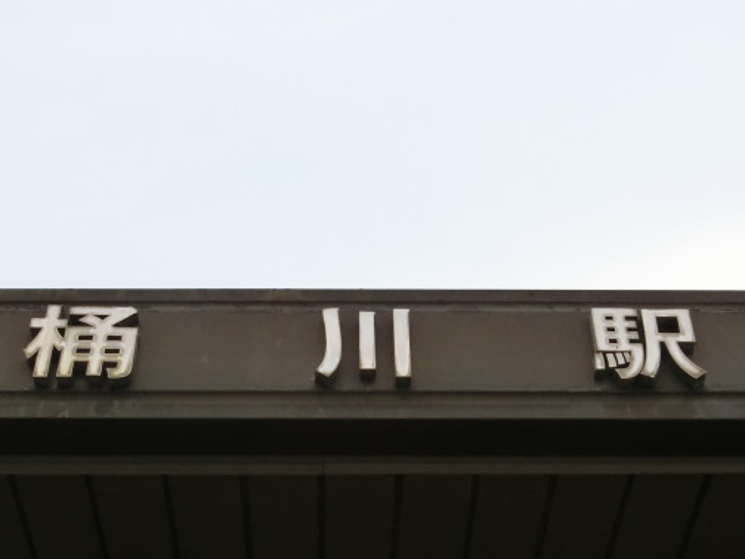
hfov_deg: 29.4
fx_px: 1420
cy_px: 315
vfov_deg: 22.2
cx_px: 350
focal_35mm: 66
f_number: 4.7
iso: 400
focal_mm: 9.3
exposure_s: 1/100
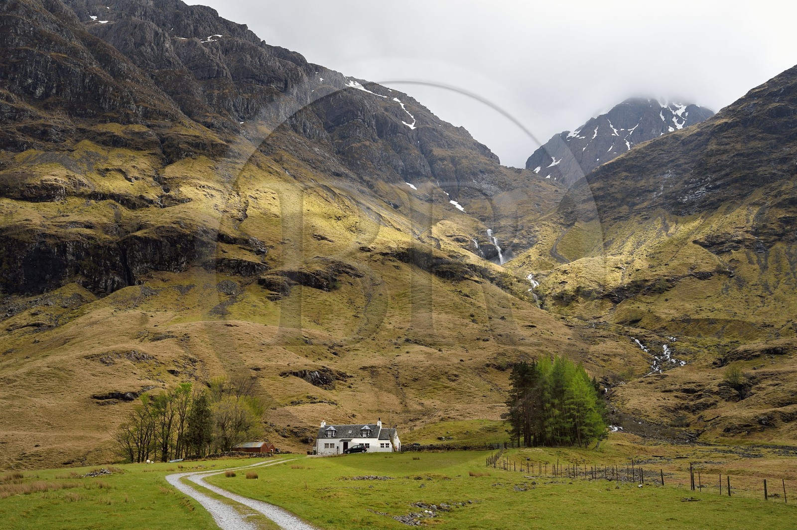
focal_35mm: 38
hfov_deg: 50.7
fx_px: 841
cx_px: 398
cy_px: 265
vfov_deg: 35.0
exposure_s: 1/250
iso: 200
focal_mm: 38
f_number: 9
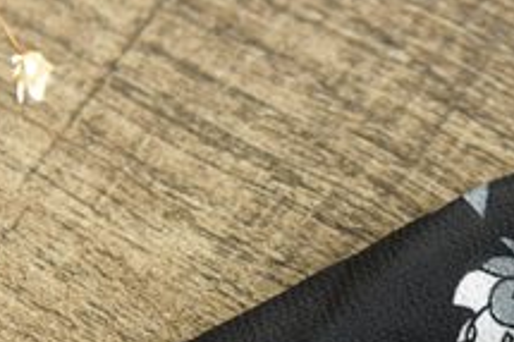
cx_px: 483
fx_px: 2739
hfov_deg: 10.6
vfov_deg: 7.1
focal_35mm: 192
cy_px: 366
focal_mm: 55
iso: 500
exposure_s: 1/80
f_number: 4
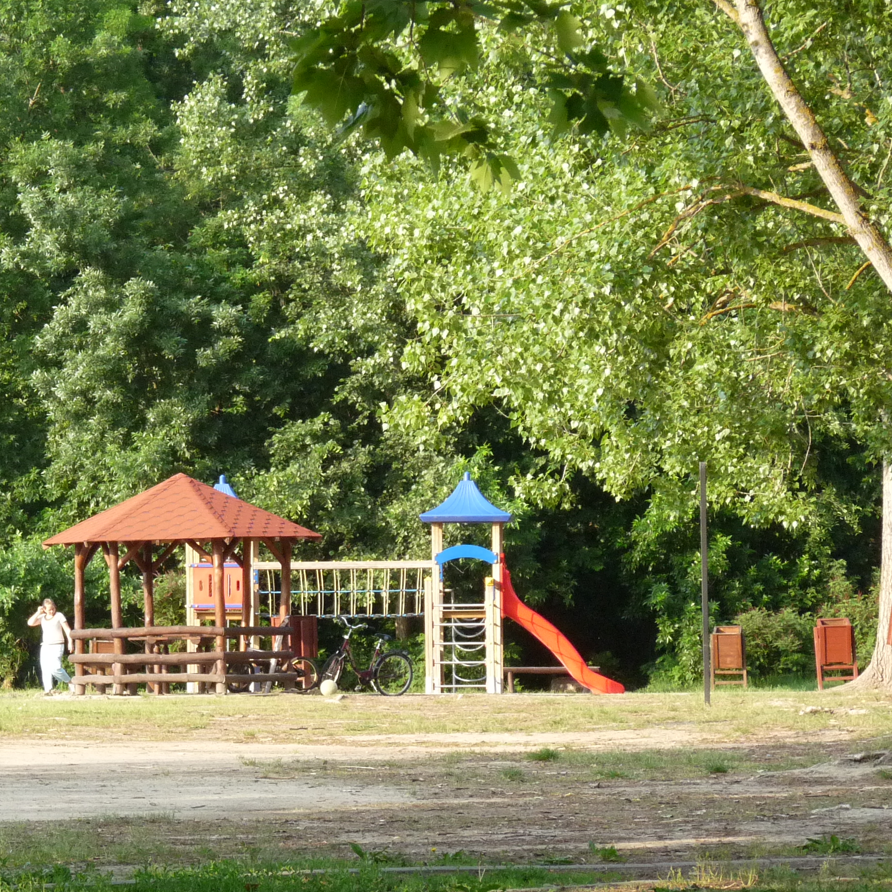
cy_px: 338
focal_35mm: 191
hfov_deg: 9.1
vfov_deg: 9.2
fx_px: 5568
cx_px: 225
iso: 250
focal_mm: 19.4
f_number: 4
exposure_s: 1/320
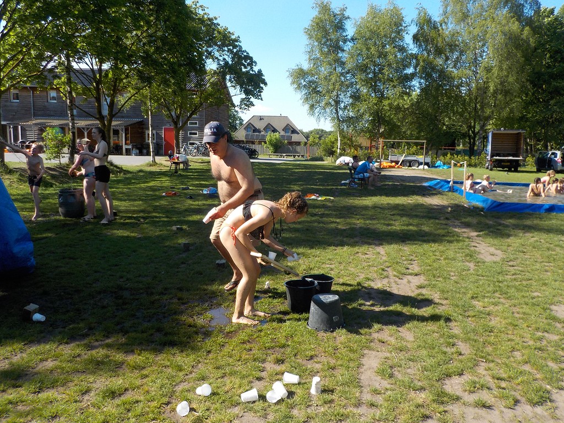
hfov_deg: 60.0
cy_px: 212
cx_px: 282
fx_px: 489
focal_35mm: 30
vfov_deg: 46.8
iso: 125
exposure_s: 1/640
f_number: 3.3
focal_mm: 4.1
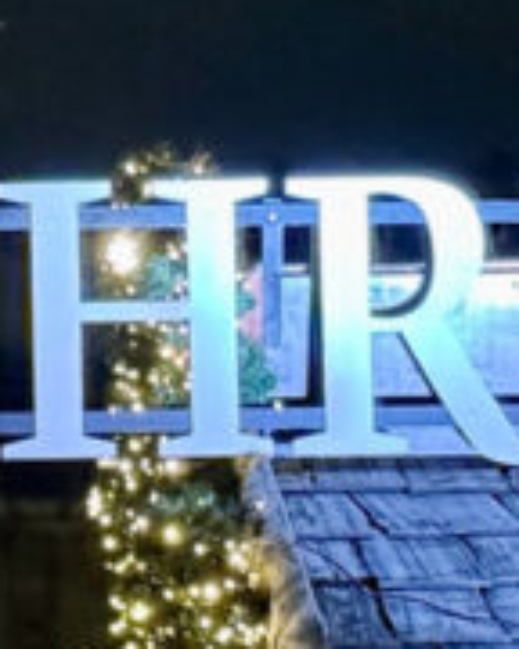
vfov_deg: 7.2
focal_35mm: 267
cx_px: 79
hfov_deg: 5.8
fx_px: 5127
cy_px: 310
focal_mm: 6.76
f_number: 1.78
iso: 400
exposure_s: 1/25
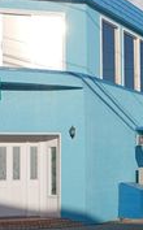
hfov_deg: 16.2
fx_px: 488
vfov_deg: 26.4
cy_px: 141
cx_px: 157
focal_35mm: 78
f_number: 1.8
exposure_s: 1/1125
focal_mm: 3.98
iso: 20
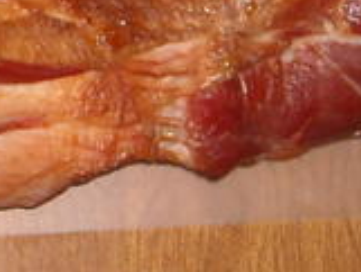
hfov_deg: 9.5
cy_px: -132
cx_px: -312
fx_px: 2046
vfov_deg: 7.5
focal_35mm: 196
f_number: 2.8
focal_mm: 5.7
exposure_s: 1/60
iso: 200
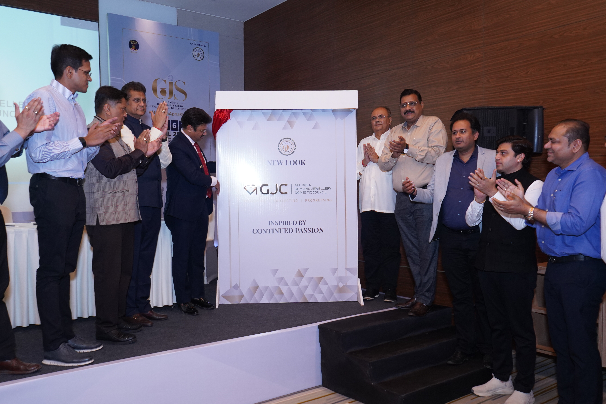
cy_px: 219
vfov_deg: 42.3
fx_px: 522
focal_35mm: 31
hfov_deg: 60.2
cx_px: 277
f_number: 5.6
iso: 2000
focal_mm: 28
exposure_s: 1/125
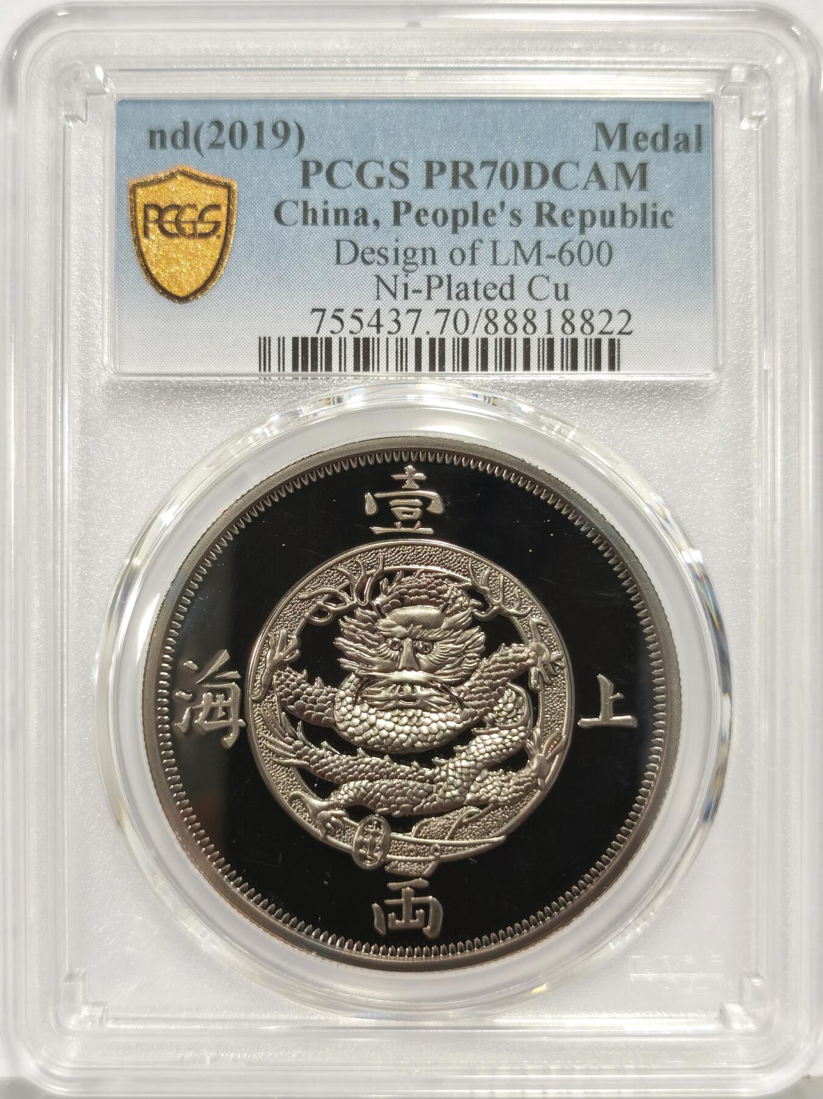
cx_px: 412
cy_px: 550
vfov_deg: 35.6
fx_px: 1713
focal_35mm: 54
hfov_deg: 27.0
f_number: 16
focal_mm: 5.56
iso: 125
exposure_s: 1/100
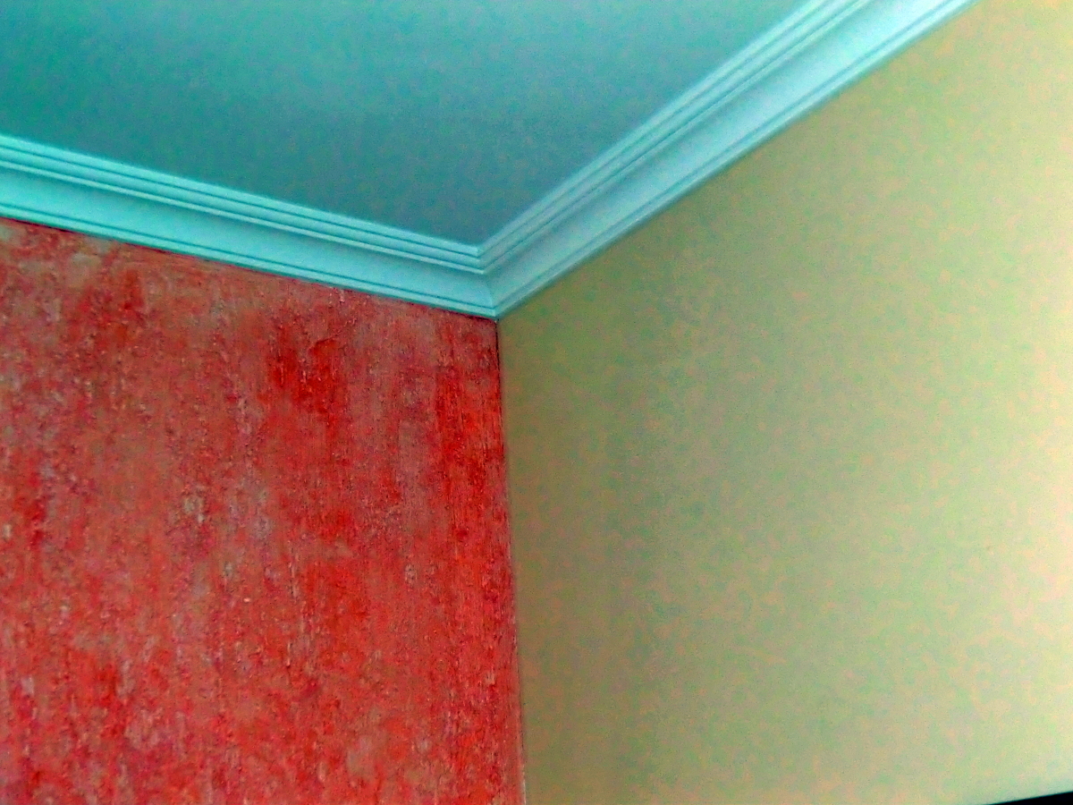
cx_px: 536
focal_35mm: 57
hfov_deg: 33.8
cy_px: 402
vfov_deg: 25.7
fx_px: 1767
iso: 400
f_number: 4.5
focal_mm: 10.04
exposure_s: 1/20
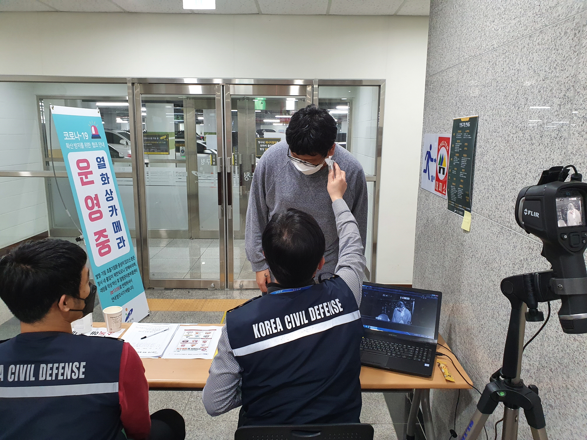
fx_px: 441
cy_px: 220
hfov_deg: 67.3
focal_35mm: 26
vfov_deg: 53.1
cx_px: 294
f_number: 2.4
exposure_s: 1/40
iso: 250
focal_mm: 4.32
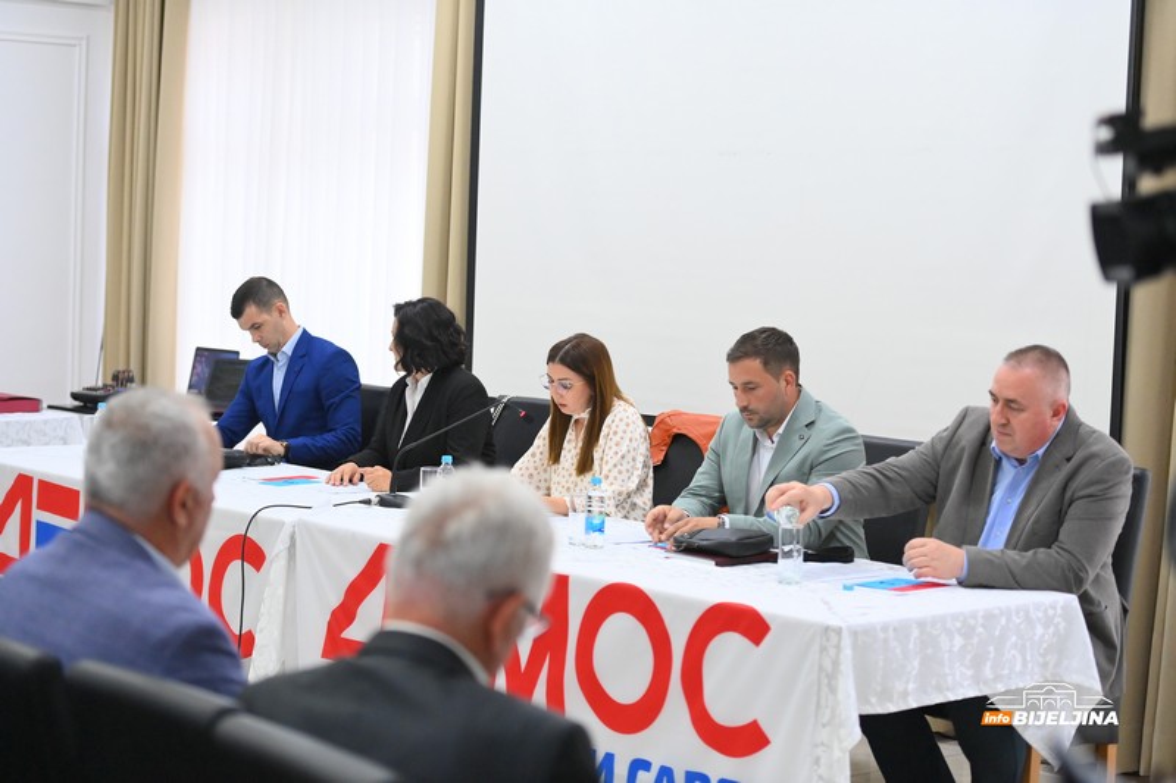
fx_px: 2286
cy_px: 392
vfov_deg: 19.4
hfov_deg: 28.8
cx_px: 588
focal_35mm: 70
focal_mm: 70
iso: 4000
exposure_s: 1/500
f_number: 2.8
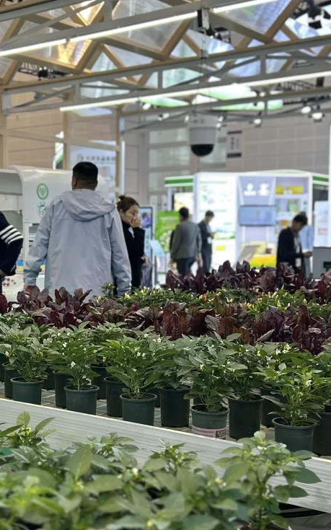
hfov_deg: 23.8
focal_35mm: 54
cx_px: 109
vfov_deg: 37.5
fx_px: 780
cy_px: 288
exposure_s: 1/100
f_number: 1.5
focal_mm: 5.7
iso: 64
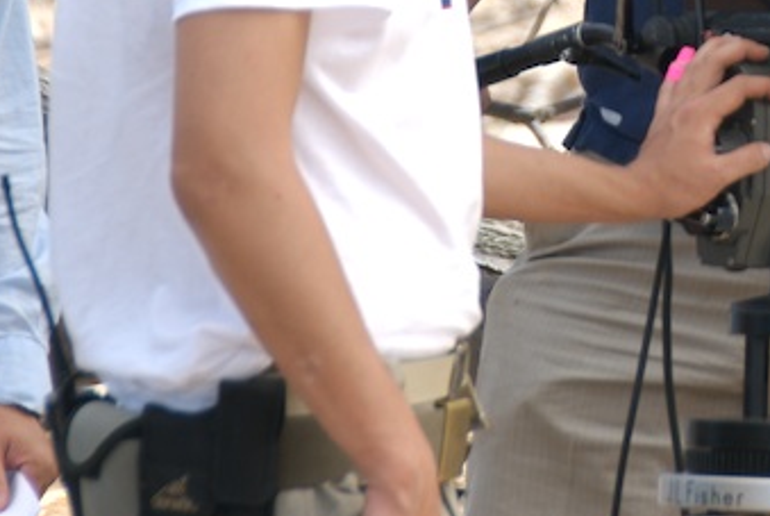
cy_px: -235
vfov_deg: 2.3
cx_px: 840
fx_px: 12614
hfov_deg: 3.5
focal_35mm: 589
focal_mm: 130
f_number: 5.6
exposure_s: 1/250
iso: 100
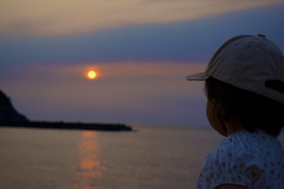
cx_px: 142
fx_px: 533
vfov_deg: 20.2
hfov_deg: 29.9
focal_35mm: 68
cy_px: 94
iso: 800
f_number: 5
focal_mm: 45
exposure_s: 1/2500
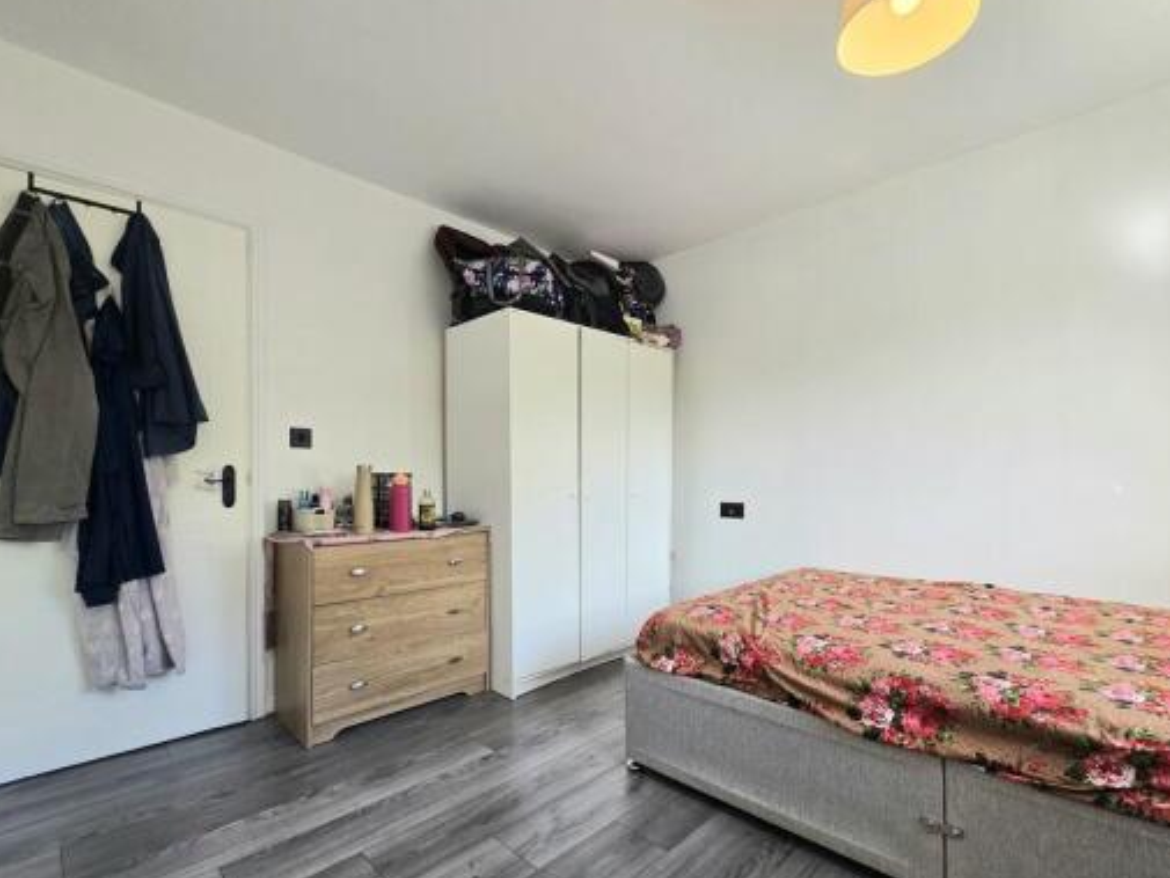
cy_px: 474
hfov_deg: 98.2
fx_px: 507
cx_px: 583
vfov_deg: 81.6
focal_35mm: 15
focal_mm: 2.2
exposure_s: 1/101
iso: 80
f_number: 2.2
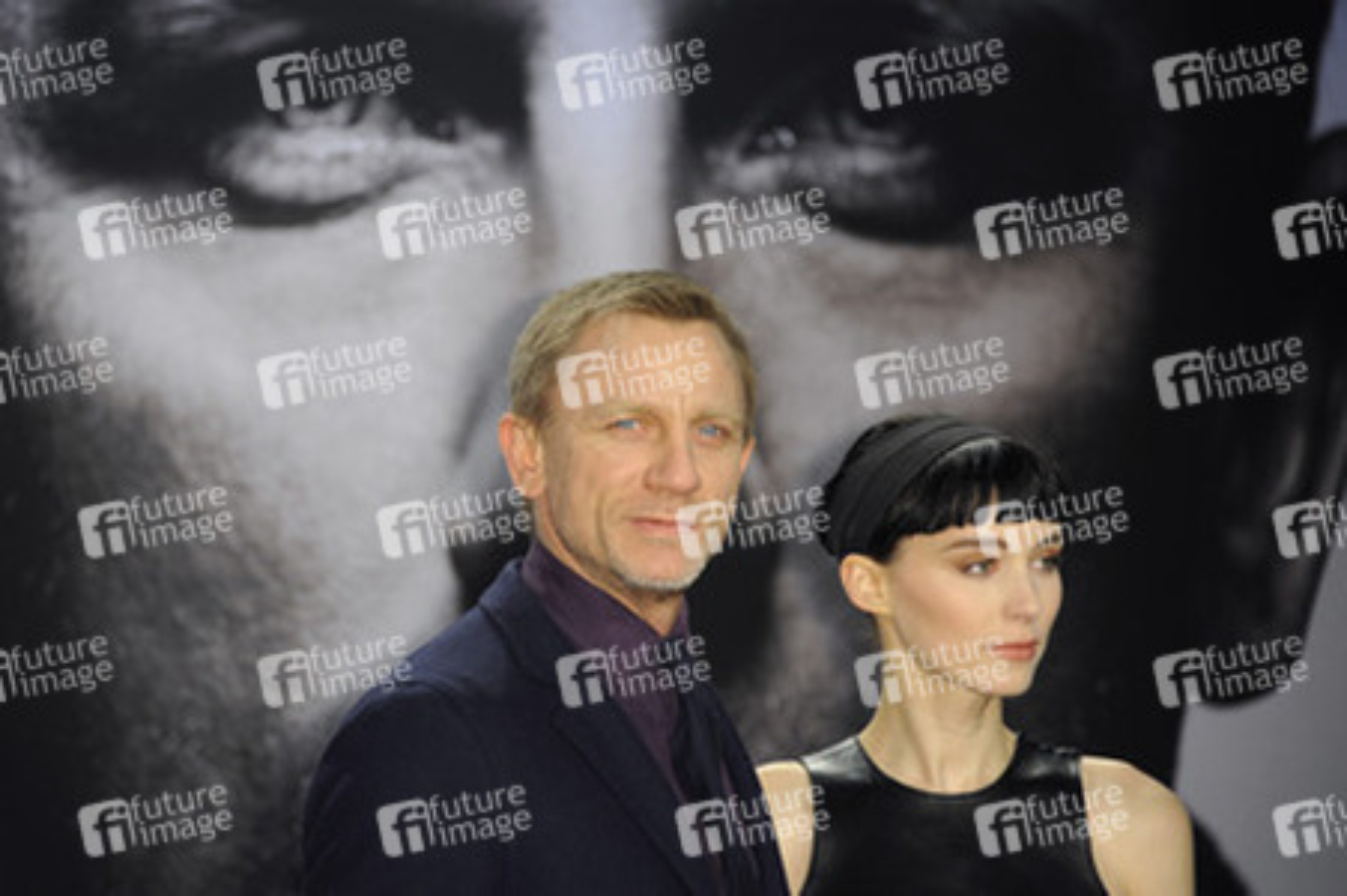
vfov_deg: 5.5
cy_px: 448
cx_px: 674
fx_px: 9347
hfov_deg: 8.2
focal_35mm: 250
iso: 1000
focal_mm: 250
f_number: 5.6
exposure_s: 1/160
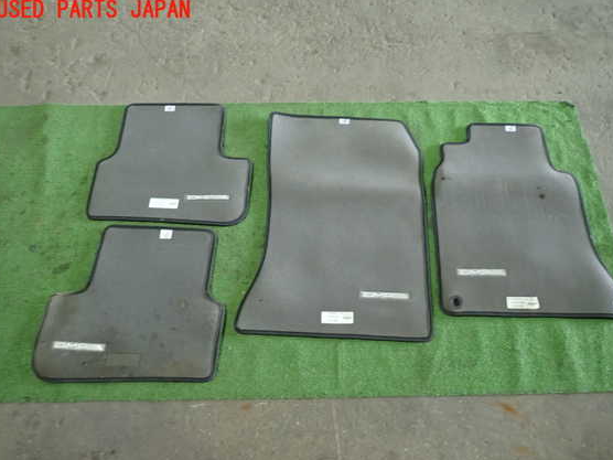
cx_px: 321
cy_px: 245
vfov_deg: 51.3
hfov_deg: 65.3
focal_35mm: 27
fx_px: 478
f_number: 2
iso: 250
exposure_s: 1/30
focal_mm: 4.5
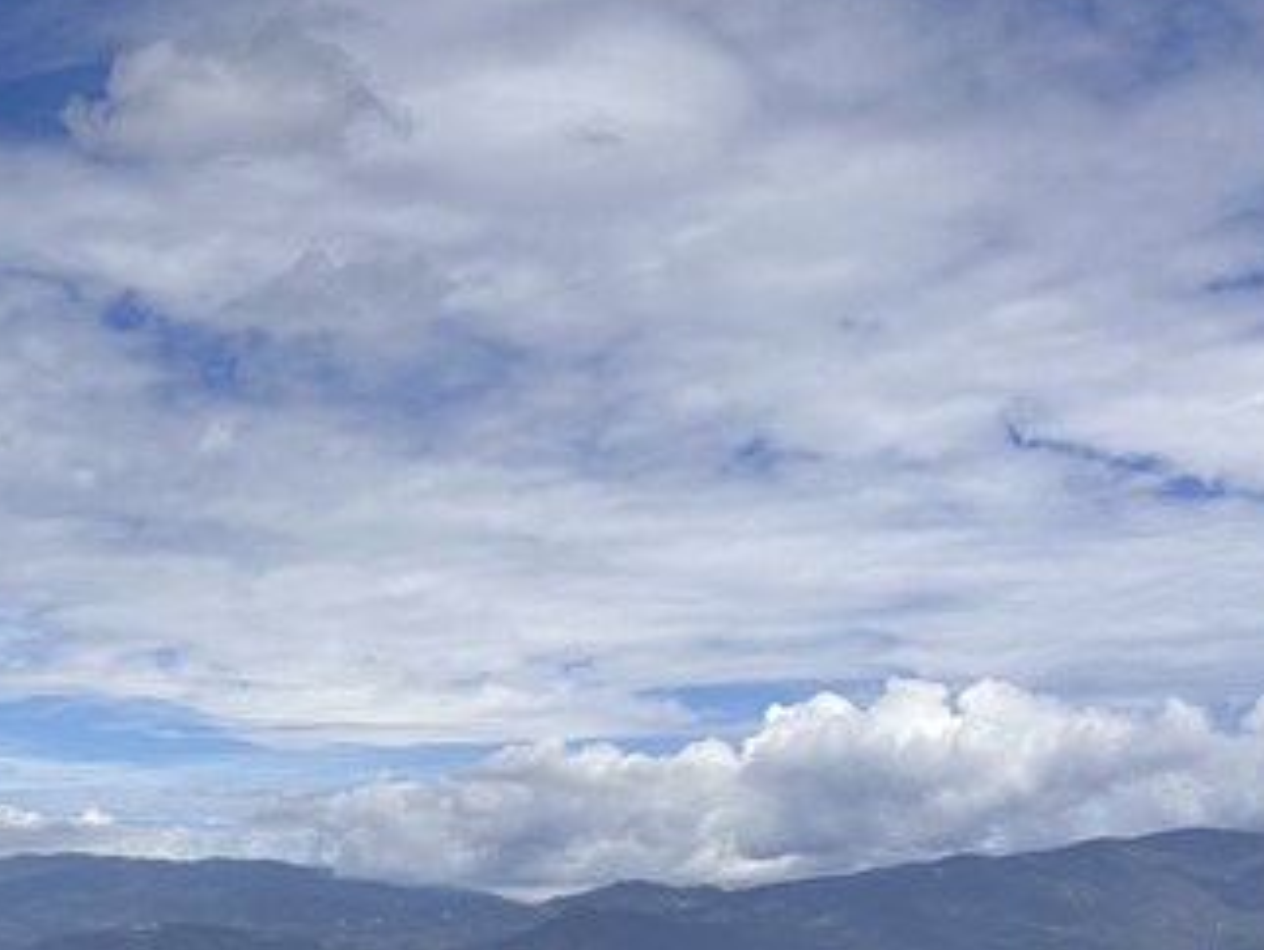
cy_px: 709
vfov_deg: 21.8
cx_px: -243
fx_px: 2448
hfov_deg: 25.9
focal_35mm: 67
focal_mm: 6.86
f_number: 1.78
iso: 80
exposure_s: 1/9709
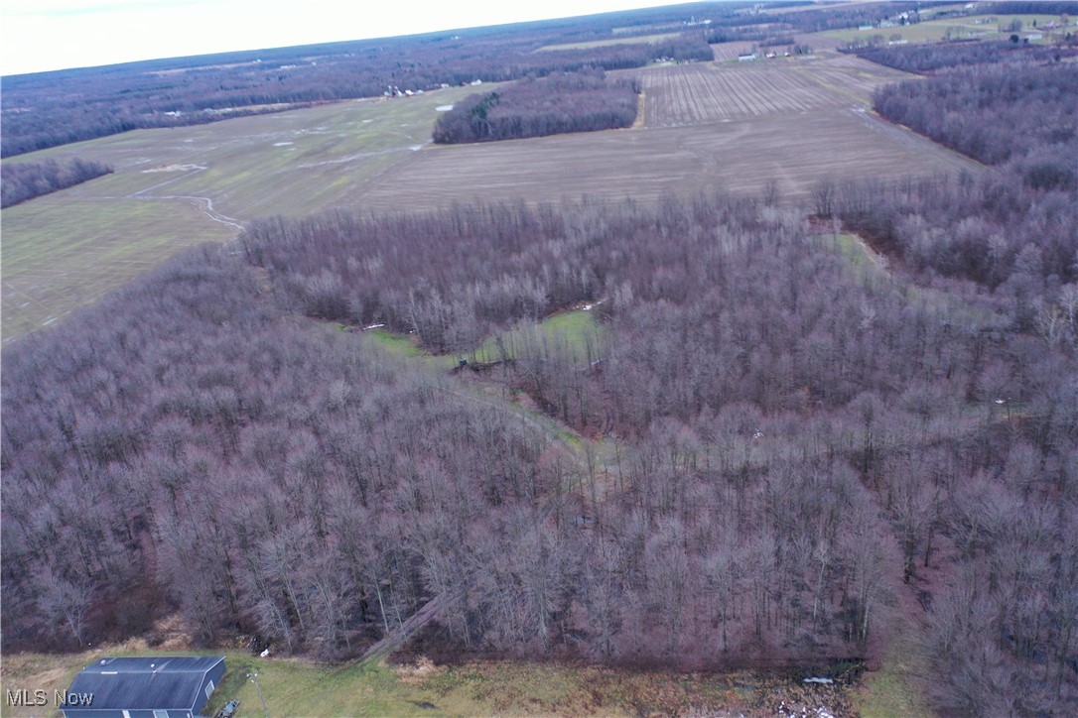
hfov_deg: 65.5
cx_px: 539
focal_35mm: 28
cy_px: 359
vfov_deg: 46.4
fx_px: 838
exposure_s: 1/30
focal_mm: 10.26
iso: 200
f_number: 2.8
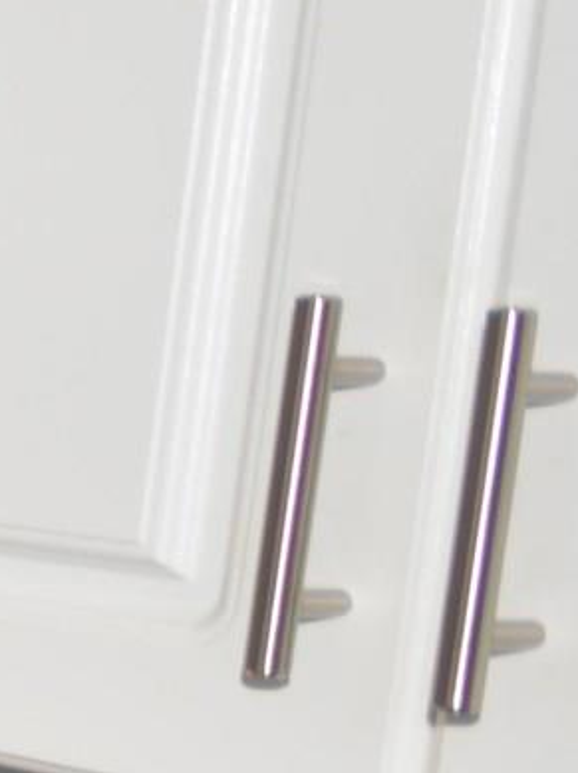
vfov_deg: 17.3
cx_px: -2455
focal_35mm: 114
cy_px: 457
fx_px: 2542
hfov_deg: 6.0
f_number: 4.5
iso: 200
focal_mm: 10
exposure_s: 1/80
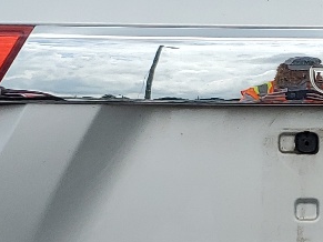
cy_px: 169
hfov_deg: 13.6
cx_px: 333
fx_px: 1334
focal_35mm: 143
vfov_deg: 10.4
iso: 50
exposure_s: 1/5000
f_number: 1.5
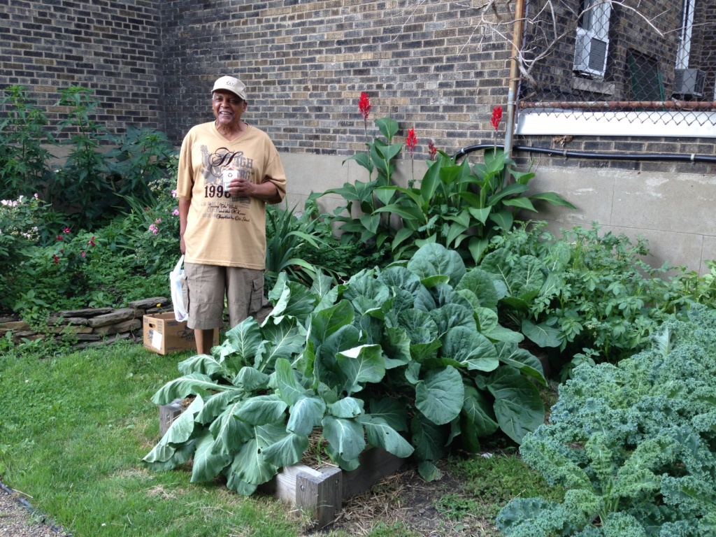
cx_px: 358
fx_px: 683
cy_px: 268
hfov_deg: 55.4
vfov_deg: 42.9
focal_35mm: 33
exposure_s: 1/120
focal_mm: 4.12
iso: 80
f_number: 2.4
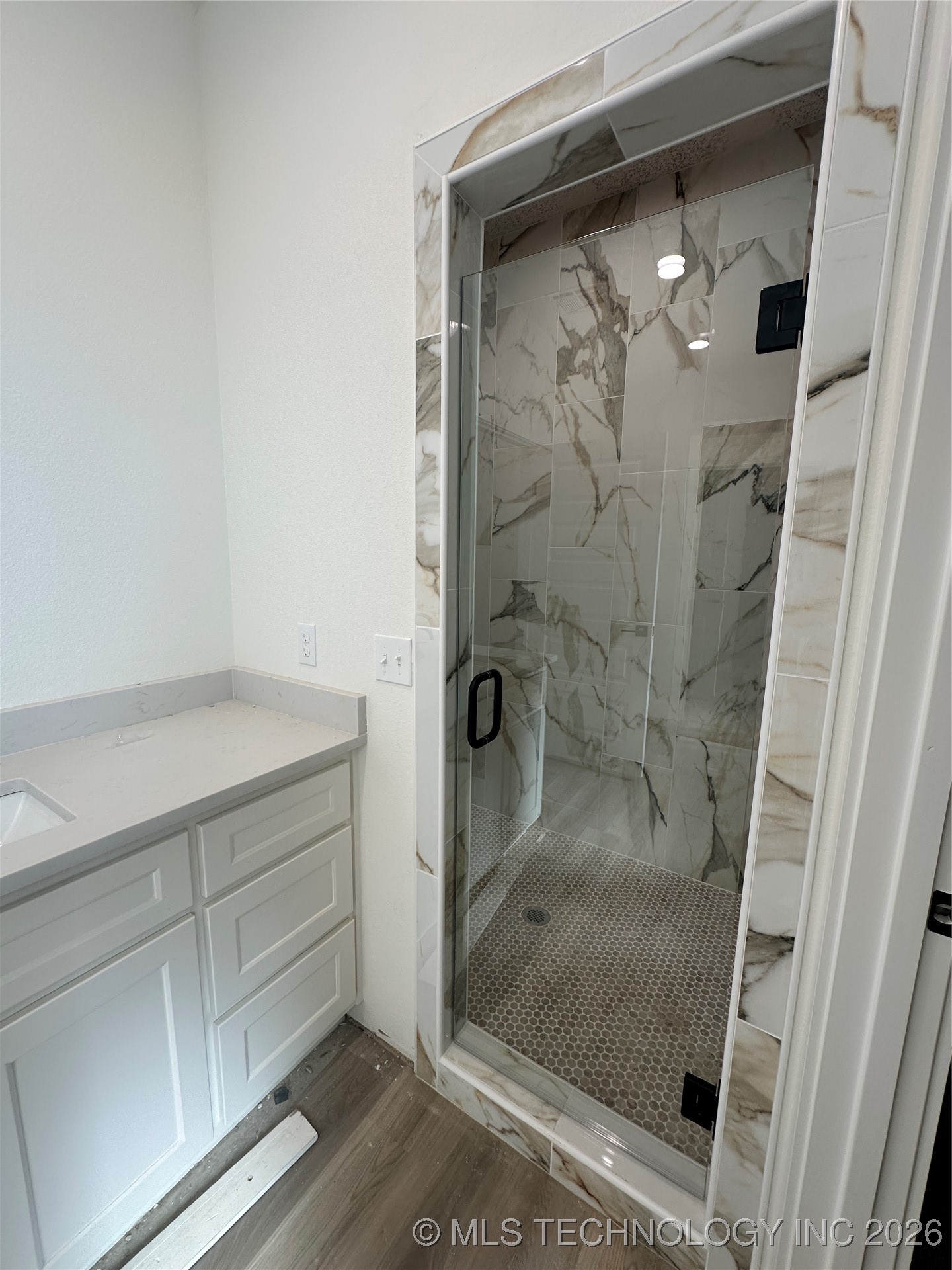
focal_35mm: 14
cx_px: 476
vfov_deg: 102.1
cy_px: 635
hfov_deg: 85.7
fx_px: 513
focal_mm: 2.22
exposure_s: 1/120
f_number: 2.2
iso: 50
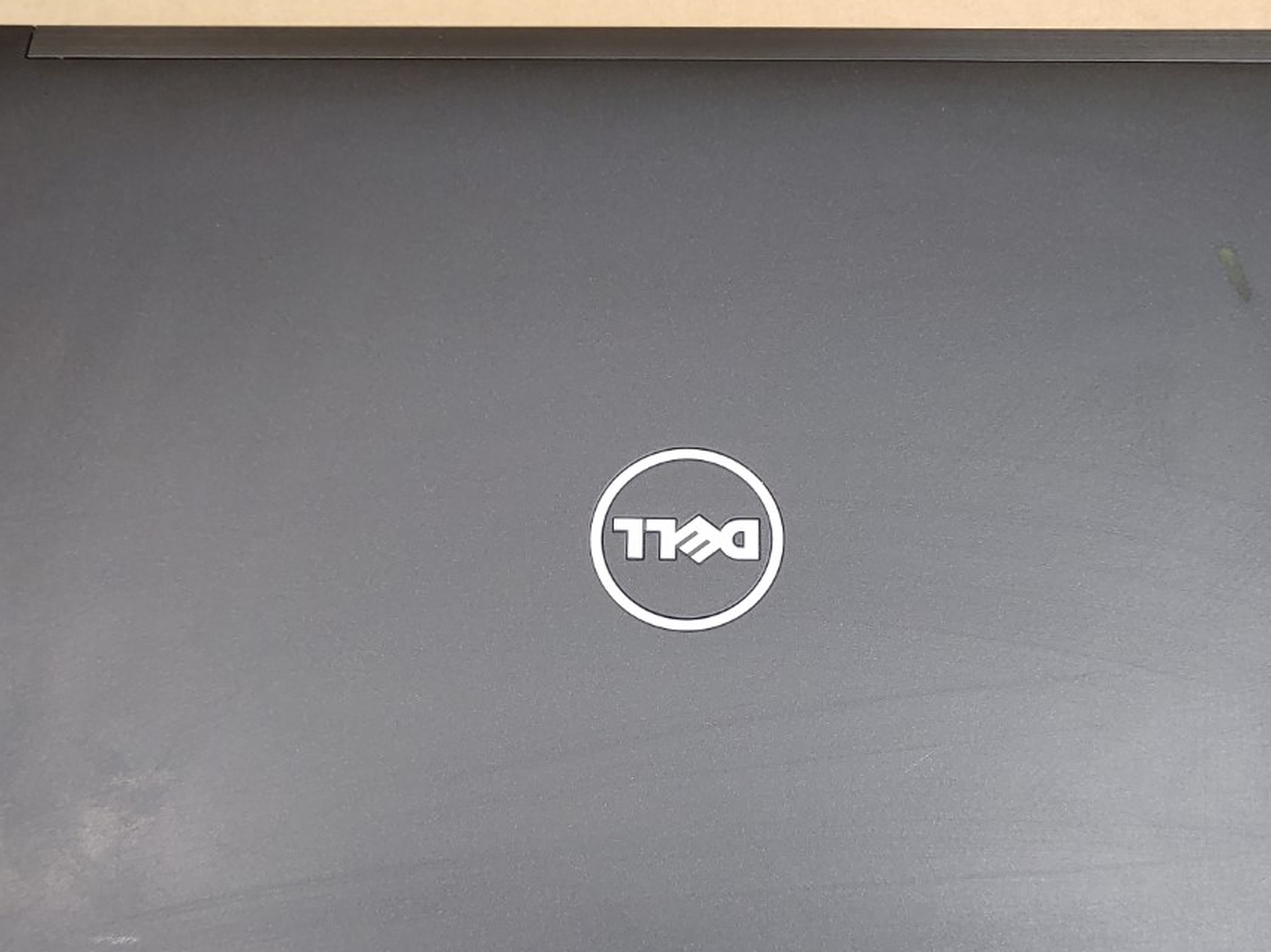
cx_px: 686
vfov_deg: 32.7
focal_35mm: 44
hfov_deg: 42.9
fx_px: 1615
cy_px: 603
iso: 50
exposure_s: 1/120
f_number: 1.8
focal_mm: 4.36
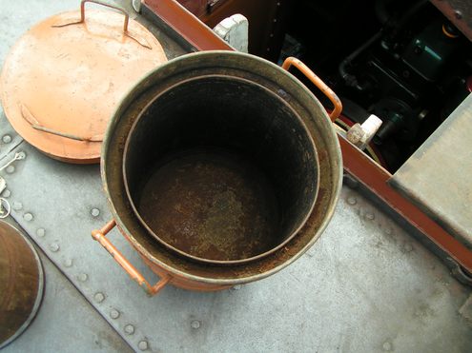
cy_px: 176
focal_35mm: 43
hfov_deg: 43.9
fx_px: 586
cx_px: 236
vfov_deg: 33.6
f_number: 4
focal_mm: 6.6
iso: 50
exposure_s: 1/80
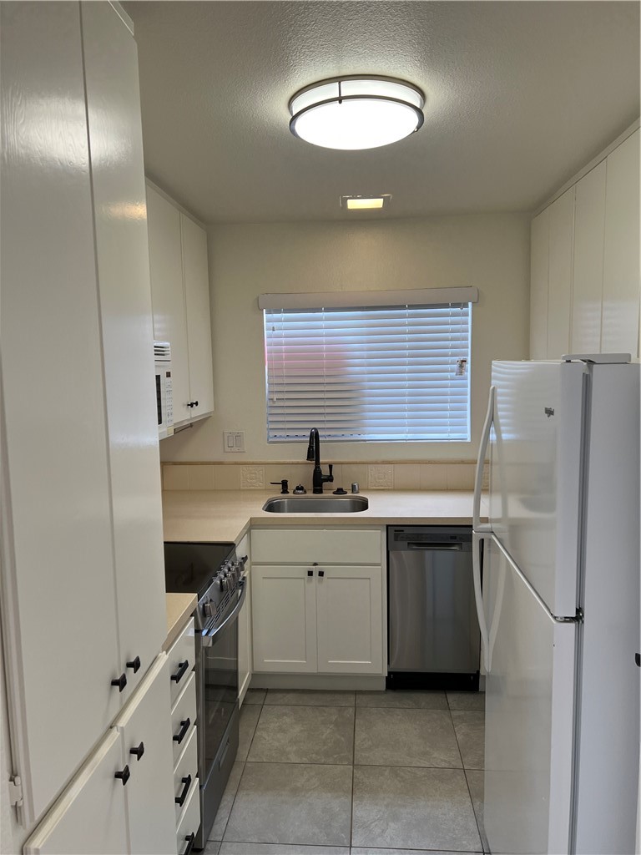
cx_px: 320
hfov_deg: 53.1
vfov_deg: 67.3
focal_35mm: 26
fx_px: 642
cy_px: 428
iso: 50
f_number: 1.5
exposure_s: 1/149
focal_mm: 5.7
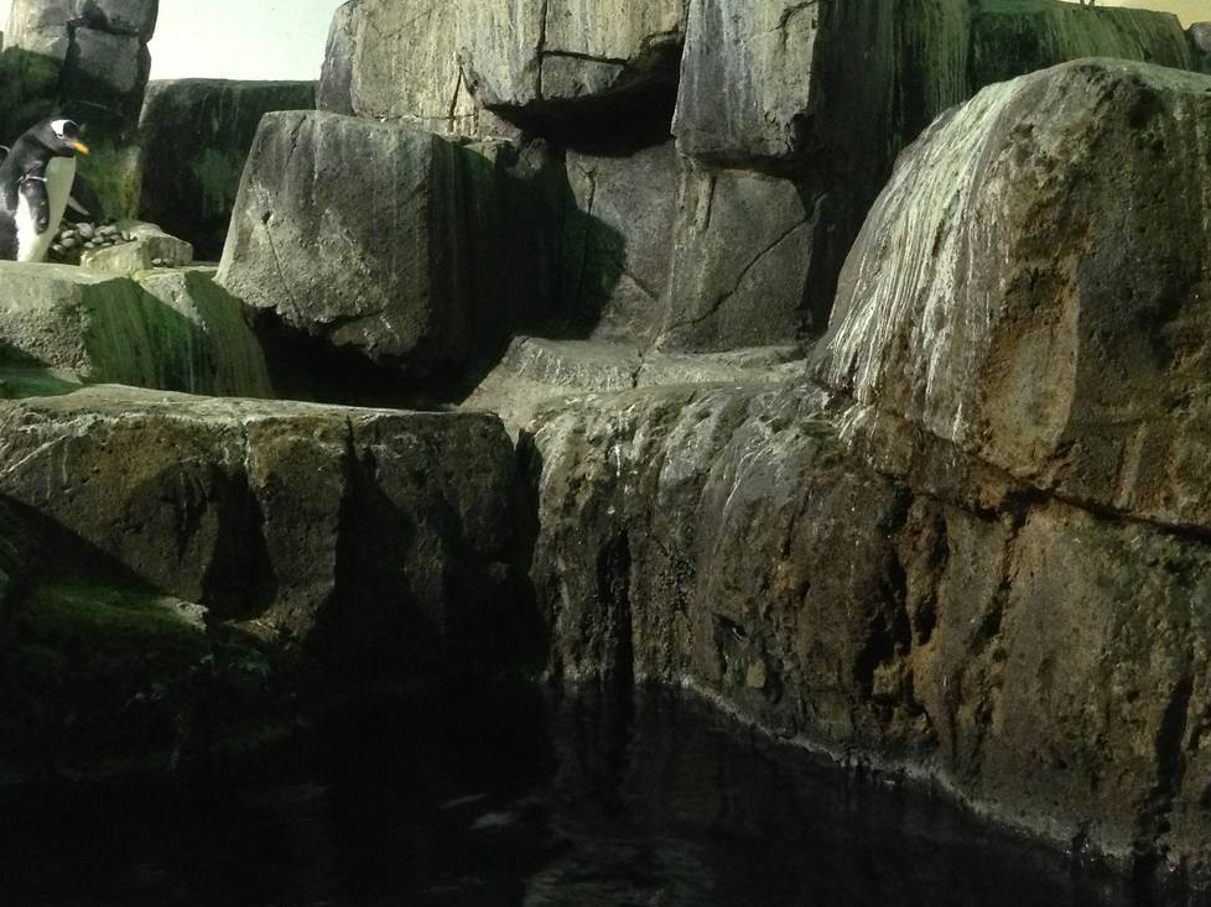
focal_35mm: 54
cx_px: 596
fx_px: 1889
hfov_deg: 35.6
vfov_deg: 26.9
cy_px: 348
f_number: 2.4
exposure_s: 1/15
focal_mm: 4.13
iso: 400
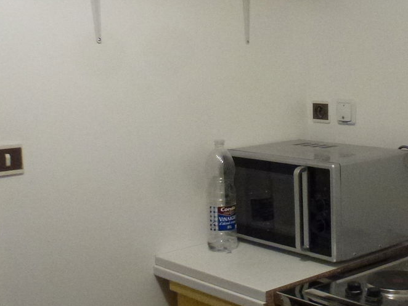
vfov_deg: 25.2
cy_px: 155
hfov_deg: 32.1
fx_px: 684
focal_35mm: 58
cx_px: 339
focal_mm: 4.3
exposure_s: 1/25
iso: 400
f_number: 3.3
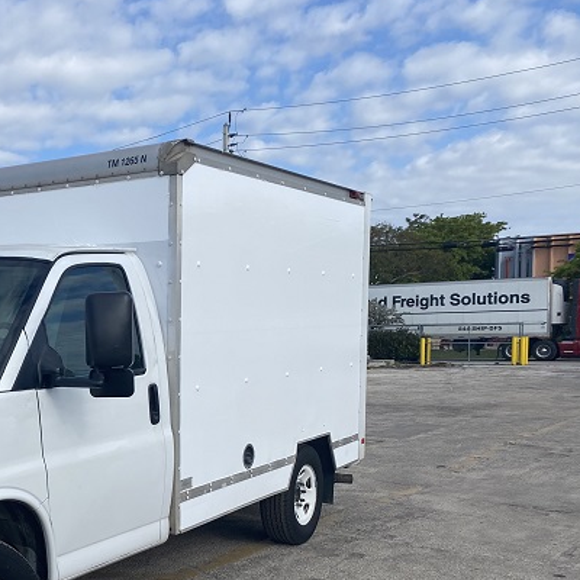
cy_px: 394
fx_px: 872
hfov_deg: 34.0
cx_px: 19
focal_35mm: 46
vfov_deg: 36.4
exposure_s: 1/3125
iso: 32
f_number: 1.8
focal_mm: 4.25
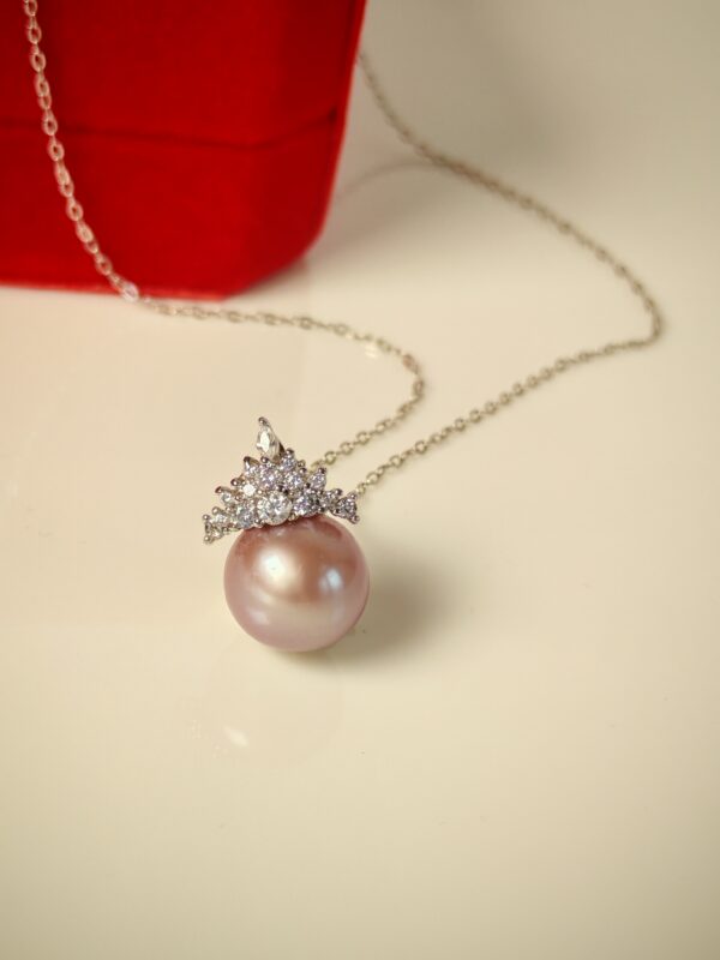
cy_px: 480
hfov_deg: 21.6
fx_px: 1886
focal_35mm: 68
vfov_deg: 28.6
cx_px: 360
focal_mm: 5.52
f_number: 1.95
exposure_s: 1/100
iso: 64
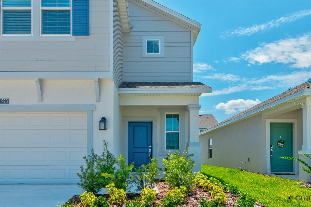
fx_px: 285
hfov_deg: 57.3
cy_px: 104
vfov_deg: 39.9
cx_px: 156
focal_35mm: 33
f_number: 8
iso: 200
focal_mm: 22
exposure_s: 1/500
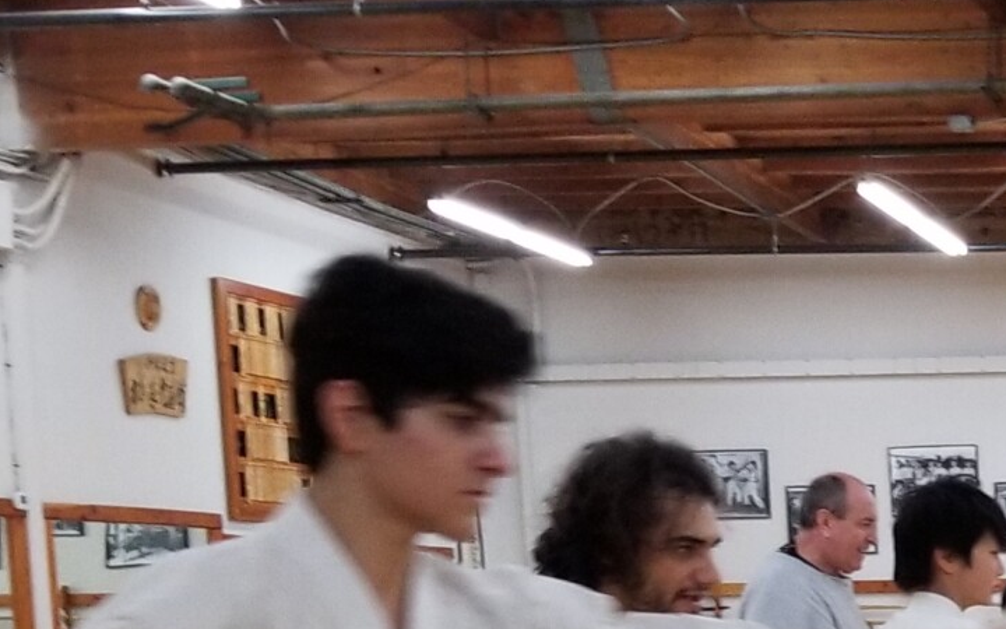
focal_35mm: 98
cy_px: 999
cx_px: 1271
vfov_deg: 12.5
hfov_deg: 19.7
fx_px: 2687
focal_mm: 4.3
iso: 200
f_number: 1.7
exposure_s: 1/60
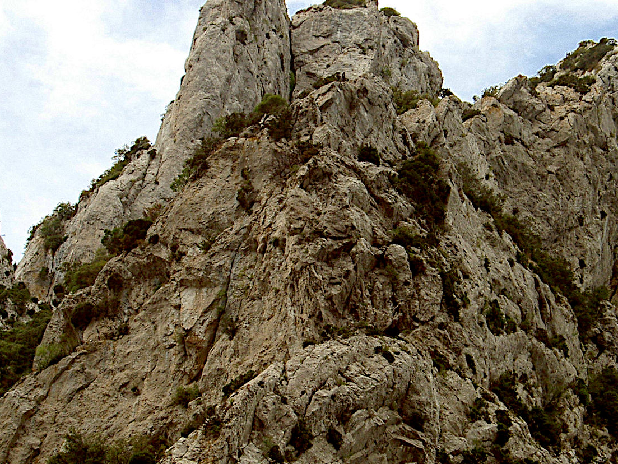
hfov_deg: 22.5
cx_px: 379
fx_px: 1554
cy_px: 229
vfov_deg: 17.0
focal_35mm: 87
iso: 100
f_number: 6.4
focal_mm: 9.9
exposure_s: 1/200
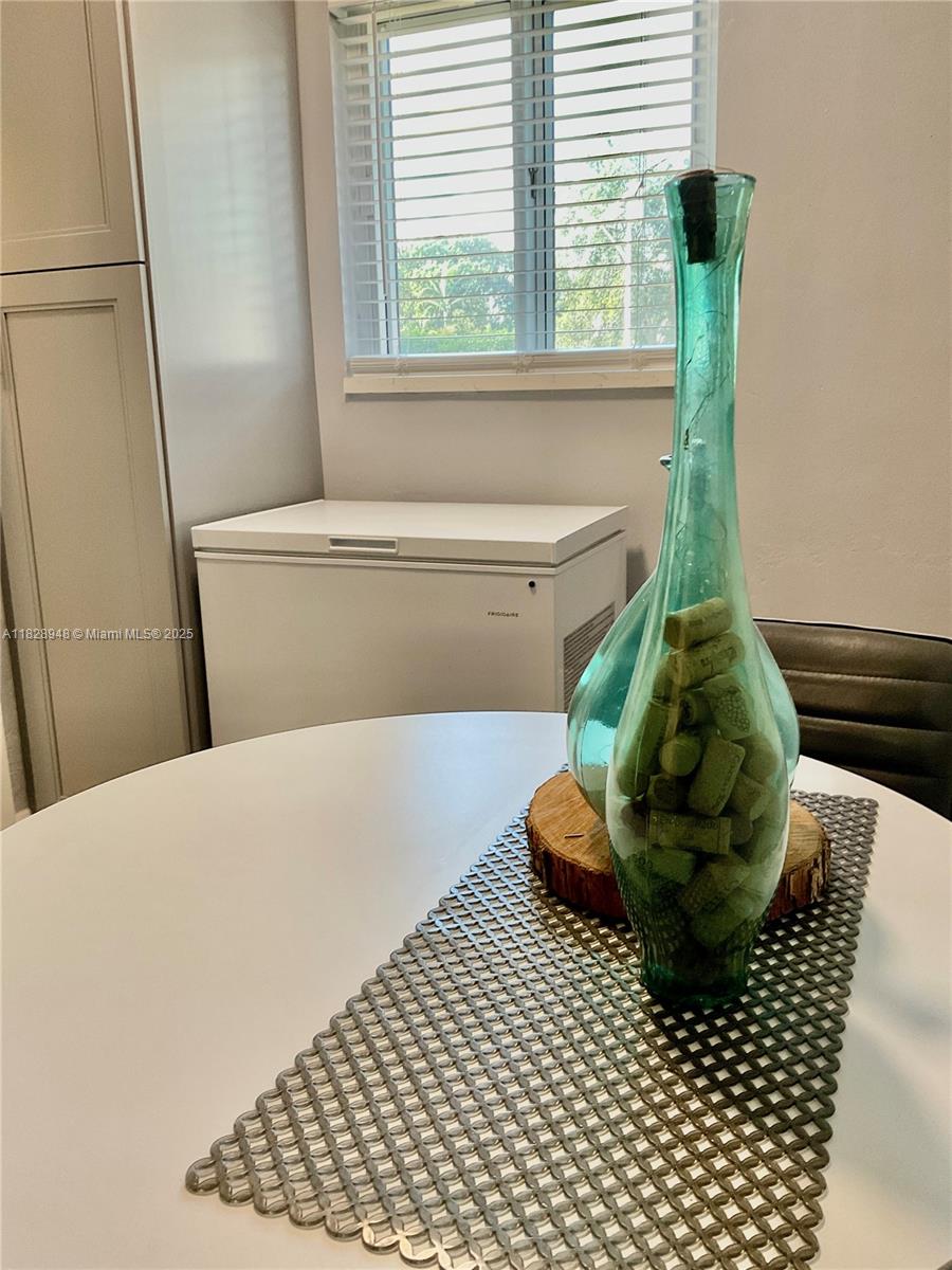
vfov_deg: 61.7
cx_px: 476
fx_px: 1063
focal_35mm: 29
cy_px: 635
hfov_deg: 48.2
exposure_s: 1/60
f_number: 1.8
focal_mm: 3
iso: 64
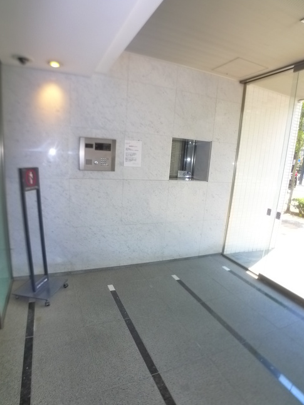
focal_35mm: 26
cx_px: 146
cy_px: 216
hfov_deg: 53.1
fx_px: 304
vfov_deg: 67.2
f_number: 2.8
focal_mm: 5.1
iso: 400
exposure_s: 1/160
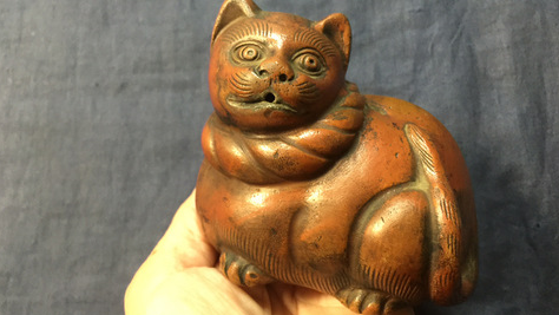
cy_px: 137
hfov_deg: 61.0
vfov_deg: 36.7
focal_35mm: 32
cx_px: 278
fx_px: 474
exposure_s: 1/10
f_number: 2.2
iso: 100
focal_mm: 4.15
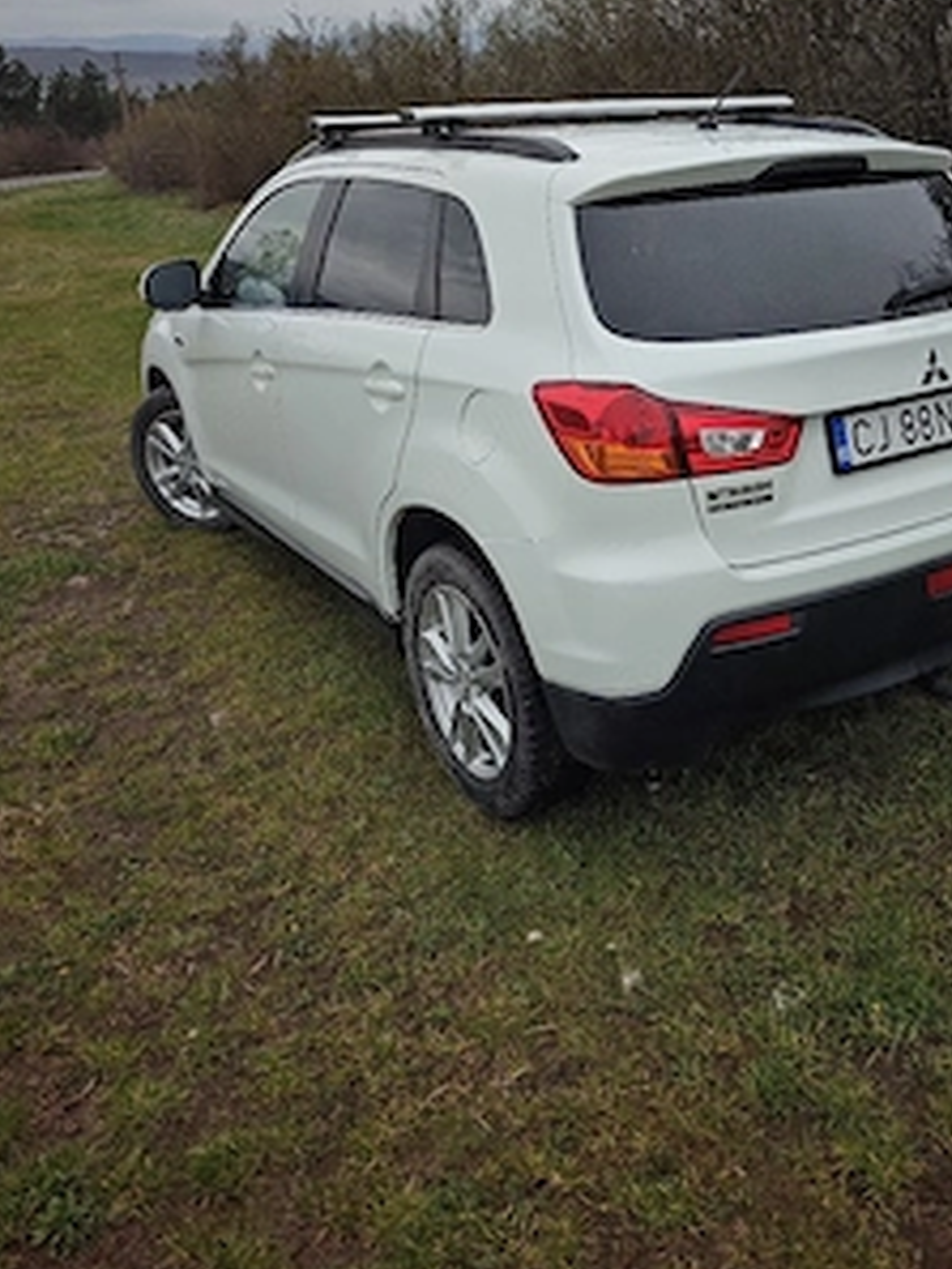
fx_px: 1136
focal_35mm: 31
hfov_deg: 44.9
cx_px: 619
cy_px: 470
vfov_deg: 57.6
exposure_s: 1/588
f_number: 1.6
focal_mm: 6.06
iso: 50
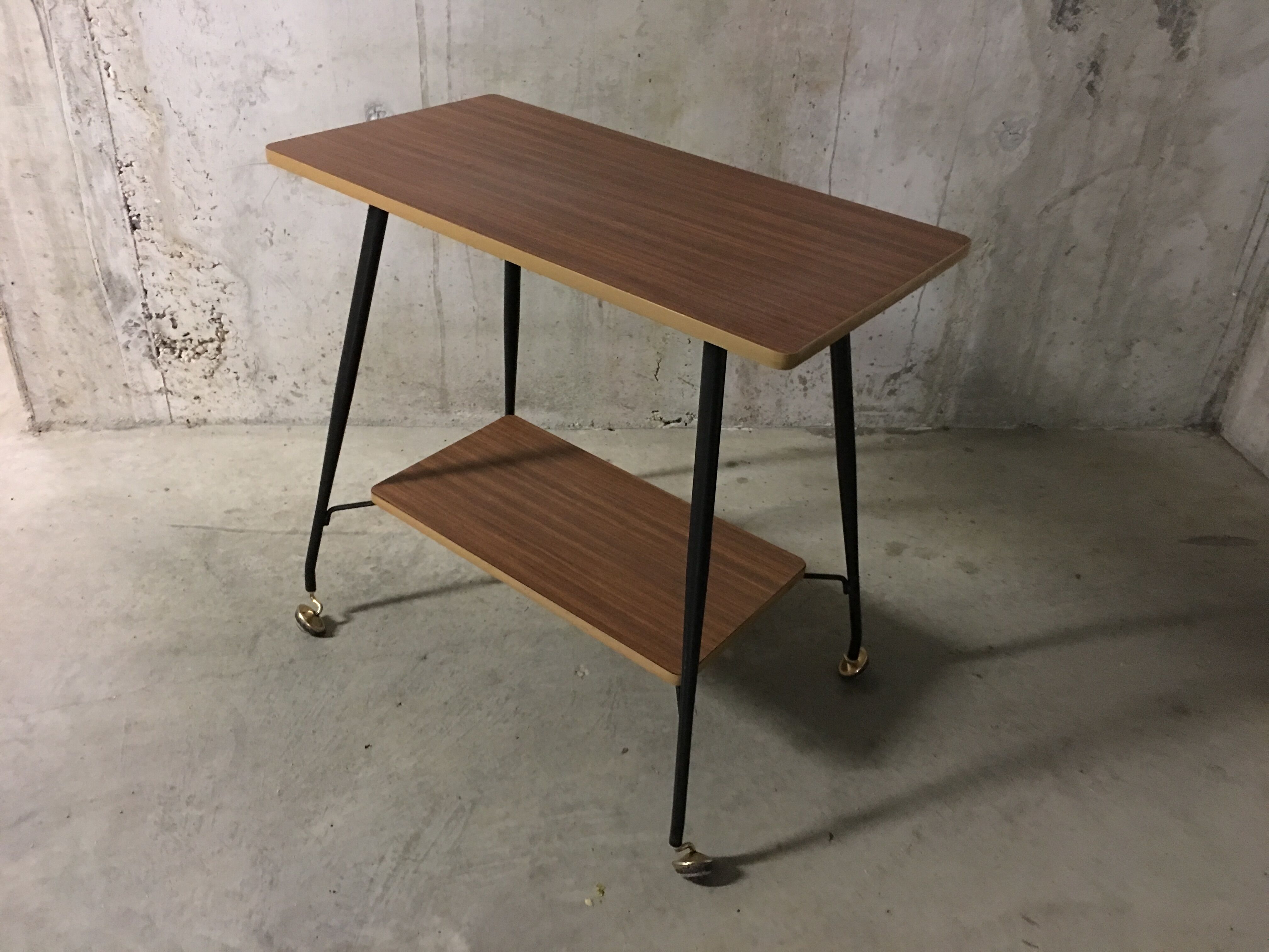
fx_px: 1063
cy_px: 476
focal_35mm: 29
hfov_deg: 61.7
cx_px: 634
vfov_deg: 48.2
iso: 125
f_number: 2.2
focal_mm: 4.15
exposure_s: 1/4
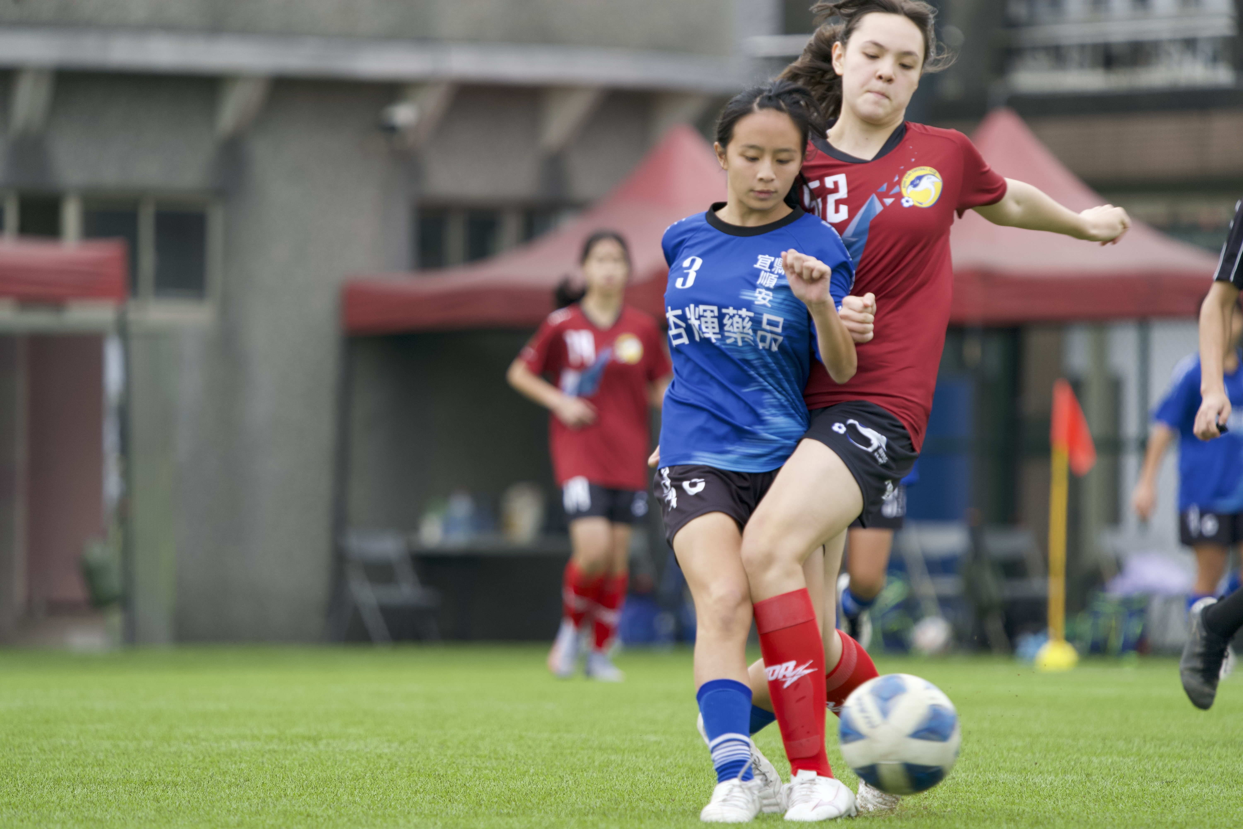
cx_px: 622
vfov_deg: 3.2
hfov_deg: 4.8
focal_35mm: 426
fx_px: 14708
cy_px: 414
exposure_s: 1/500
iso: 640
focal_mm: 426
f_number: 6.3
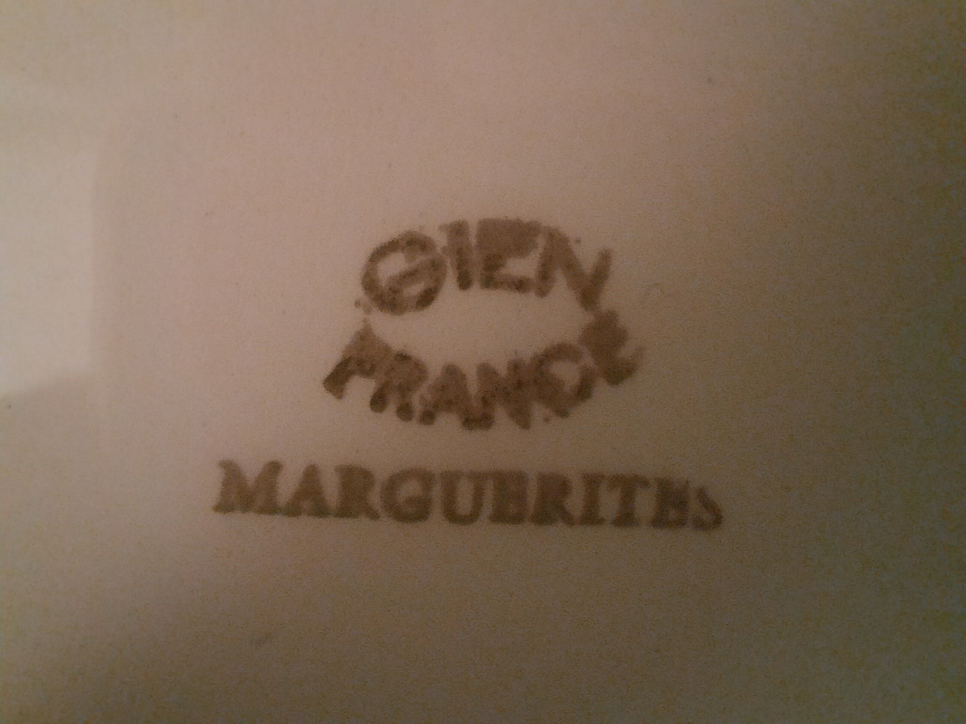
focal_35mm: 25
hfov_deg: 69.4
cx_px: 483
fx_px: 698
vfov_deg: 54.9
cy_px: 362
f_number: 2.4
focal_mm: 2.13
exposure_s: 1/17
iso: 1000
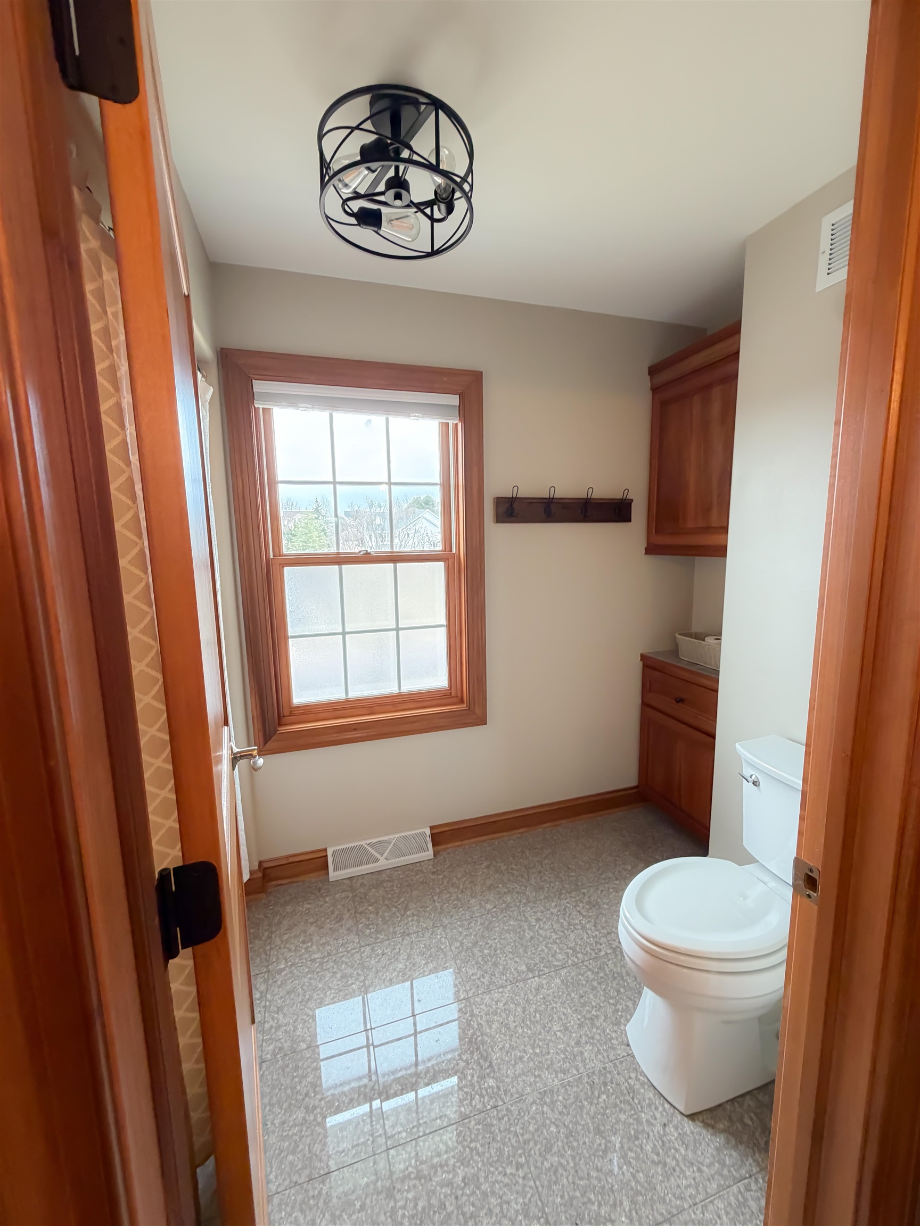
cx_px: 460
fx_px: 496
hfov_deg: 85.7
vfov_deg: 102.1
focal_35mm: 14
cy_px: 613
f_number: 2.2
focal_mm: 2.22
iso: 400
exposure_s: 1/60
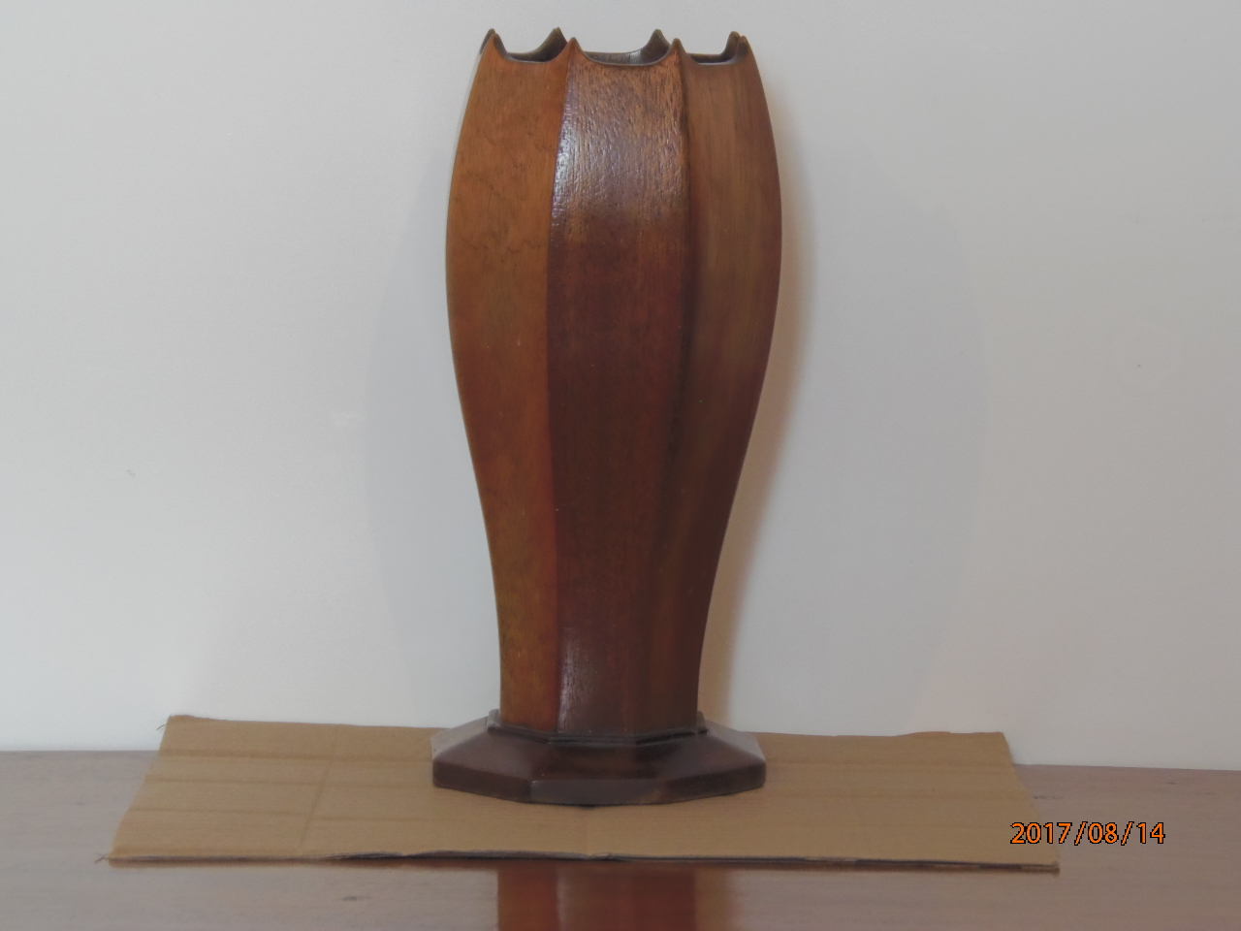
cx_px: 620
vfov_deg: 10.9
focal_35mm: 136
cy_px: 466
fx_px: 4876
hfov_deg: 14.5
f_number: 4.7
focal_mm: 25.2
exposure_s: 1/10
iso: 200
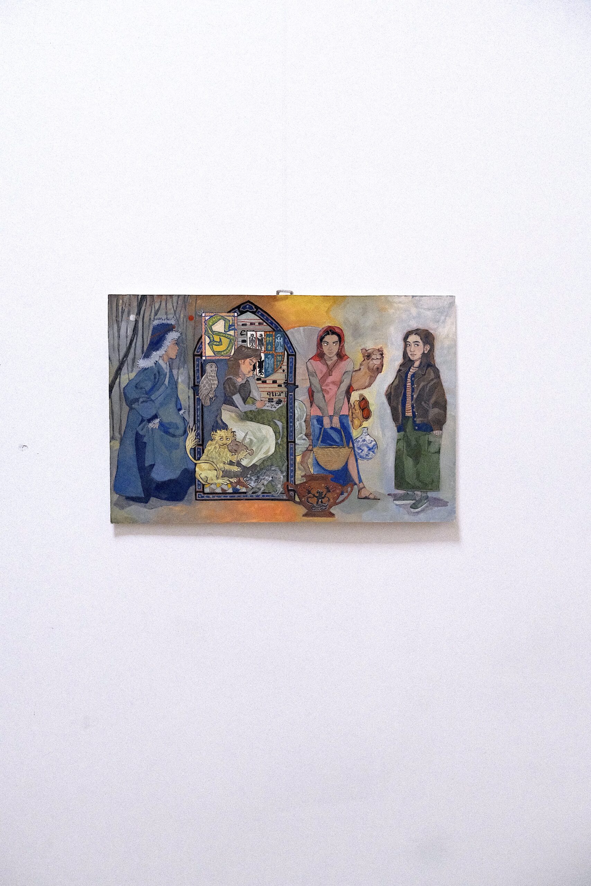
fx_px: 936
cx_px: 296
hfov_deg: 35.1
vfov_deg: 50.7
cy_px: 443
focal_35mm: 38
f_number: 3.6
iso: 6400
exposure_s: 1/680
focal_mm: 25.4
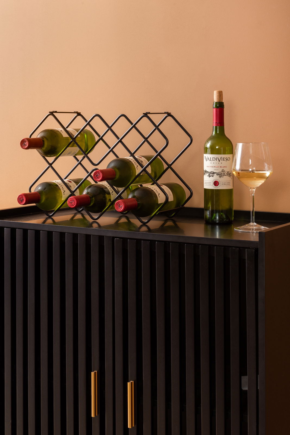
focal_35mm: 70
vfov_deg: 28.8
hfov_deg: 19.5
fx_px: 845
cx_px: 145
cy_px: 218
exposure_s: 1/125
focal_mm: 70
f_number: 13
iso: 200
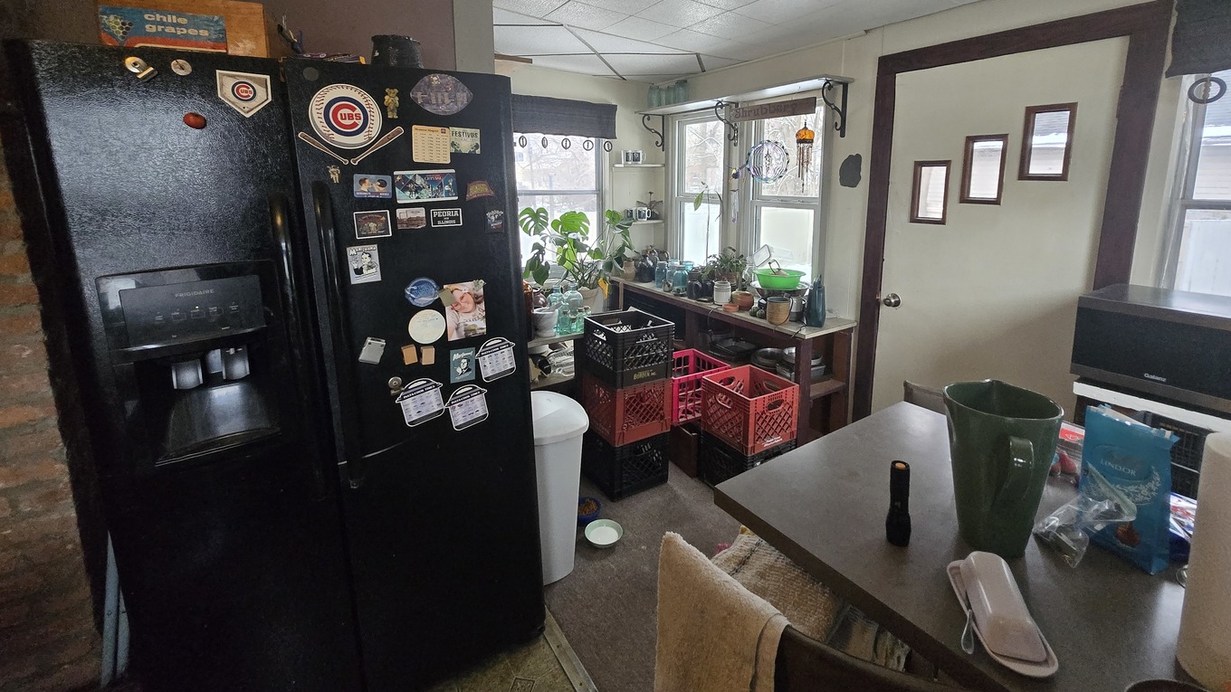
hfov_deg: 103.0
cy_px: 252
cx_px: 636
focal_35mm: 15
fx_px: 490
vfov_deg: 69.2
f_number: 2.2
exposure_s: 1/60
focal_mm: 1.7
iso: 400
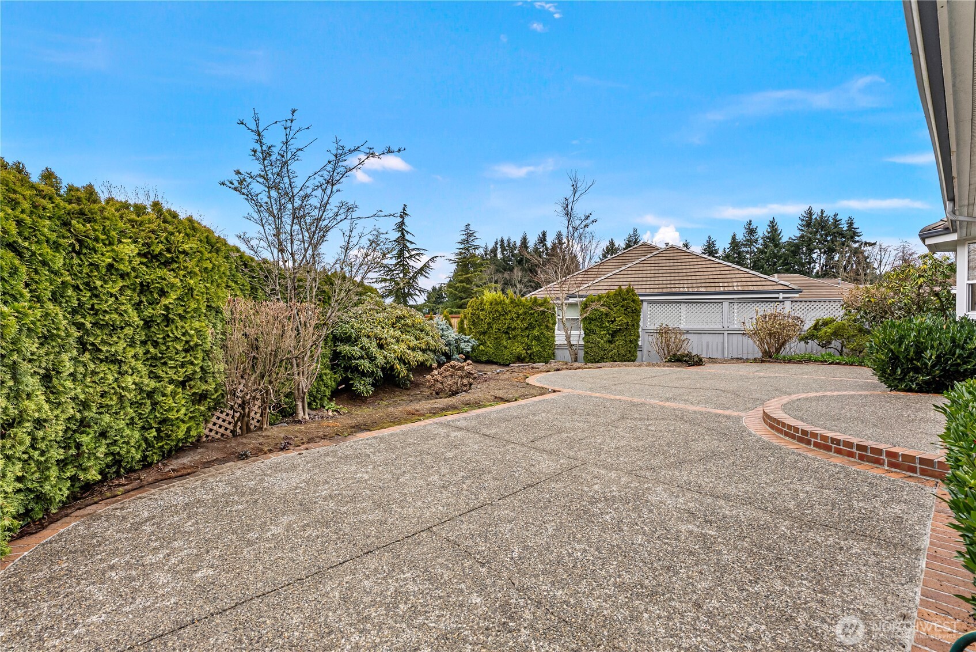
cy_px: 326
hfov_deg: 96.7
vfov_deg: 73.8
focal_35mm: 16
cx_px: 488
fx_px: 434
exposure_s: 1/250
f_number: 8
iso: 1600
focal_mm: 16
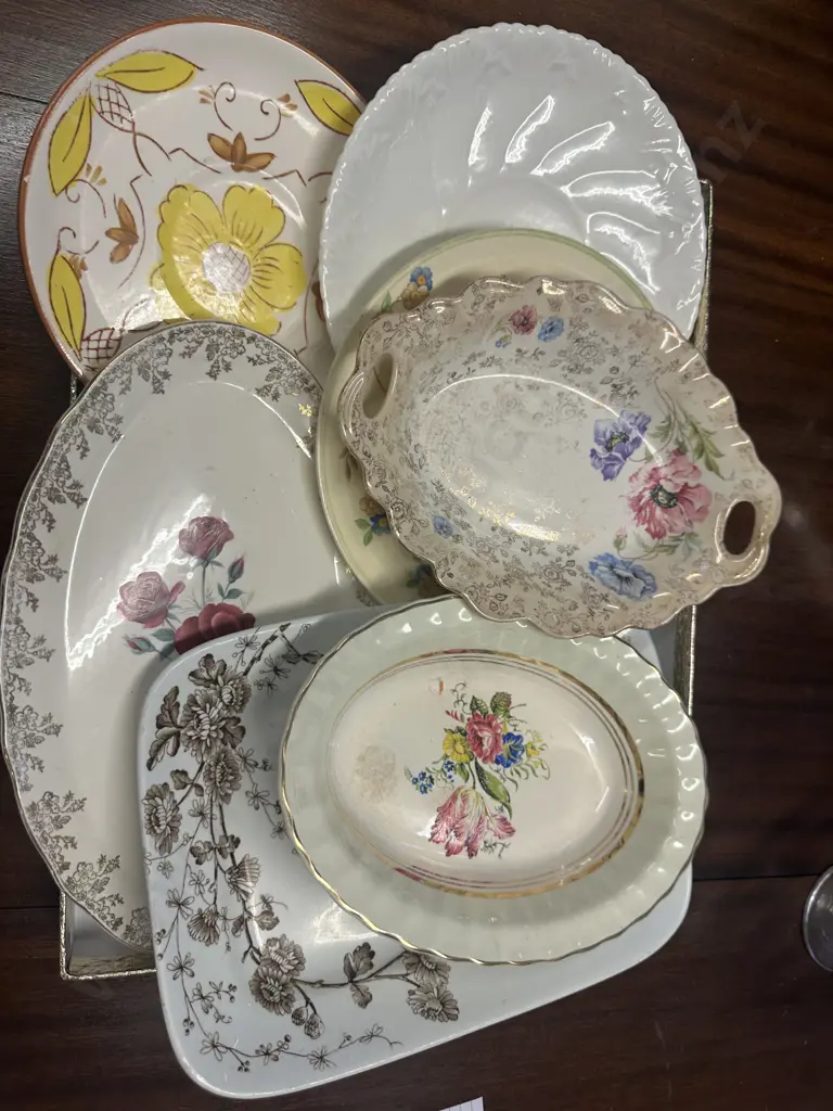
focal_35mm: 24
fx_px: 770
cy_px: 556
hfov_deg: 56.8
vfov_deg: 71.6
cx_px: 416
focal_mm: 6.86
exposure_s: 1/107
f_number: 1.78
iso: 50
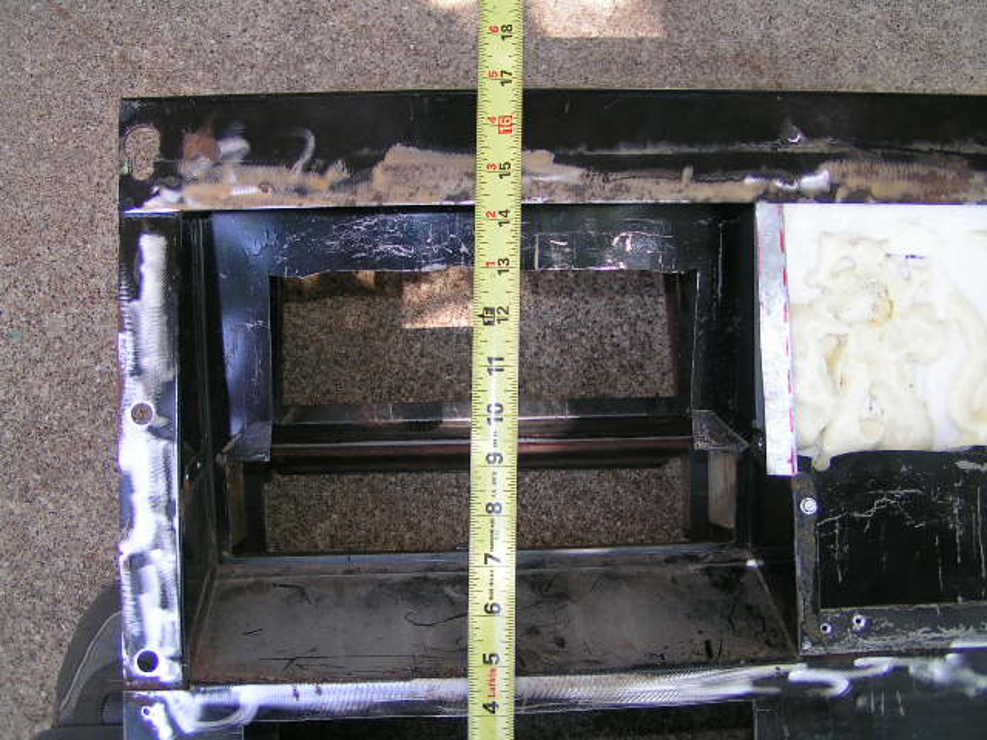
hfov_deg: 49.0
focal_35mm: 38
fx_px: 1083
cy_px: 370
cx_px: 494
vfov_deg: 37.7
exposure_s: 1/60
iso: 50
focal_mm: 5.8
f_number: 2.8
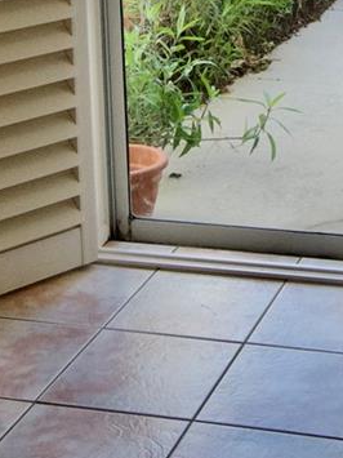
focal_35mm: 91
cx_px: 304
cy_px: -53
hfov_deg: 16.0
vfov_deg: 20.5
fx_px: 1203
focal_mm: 14
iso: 800
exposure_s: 1/500
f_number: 8
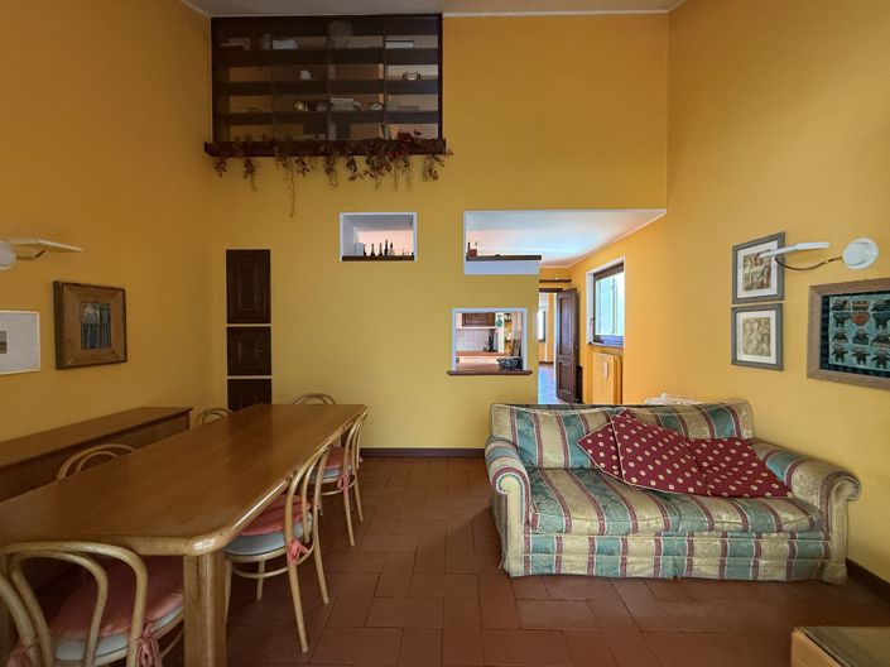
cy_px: 334
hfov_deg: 102.1
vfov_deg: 85.6
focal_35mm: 14
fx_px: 360
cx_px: 445
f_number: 2.2
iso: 400
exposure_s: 1/62
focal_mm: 2.22
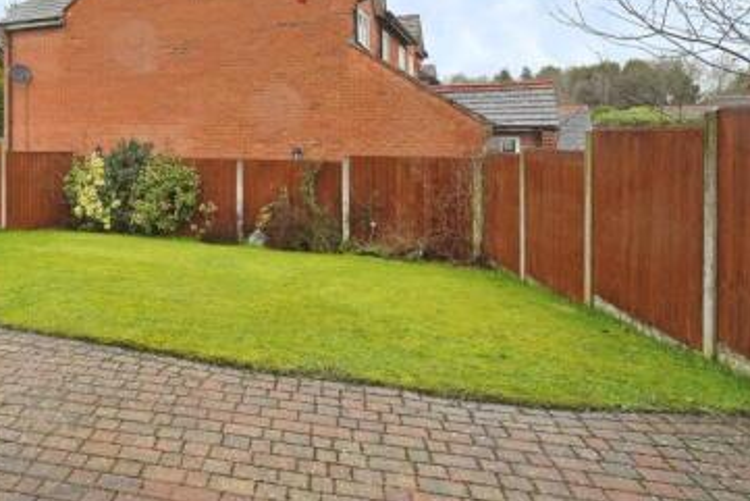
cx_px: 119
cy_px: 126
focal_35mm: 29
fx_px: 604
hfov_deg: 57.4
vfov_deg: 43.6
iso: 200
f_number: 8
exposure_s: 1/60
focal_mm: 16
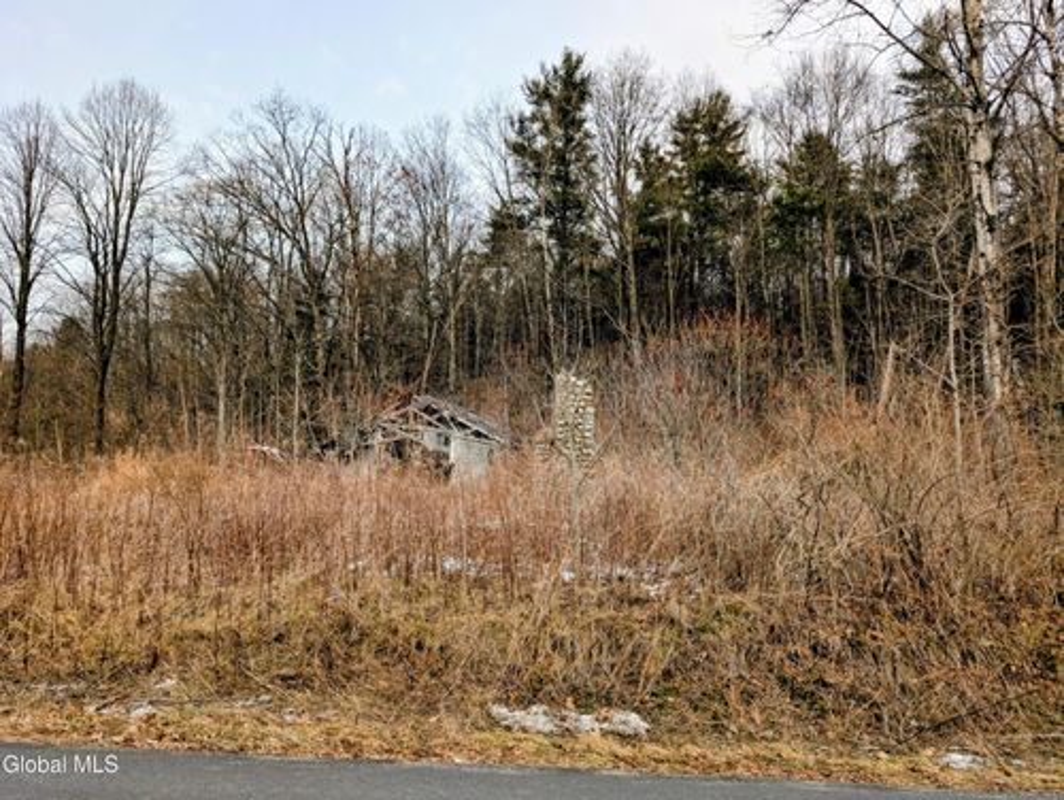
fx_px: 738
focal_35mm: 24
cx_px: 532
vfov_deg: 56.9
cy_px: 400
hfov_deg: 71.5
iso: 25
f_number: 1.68
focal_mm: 6.9
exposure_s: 1/304
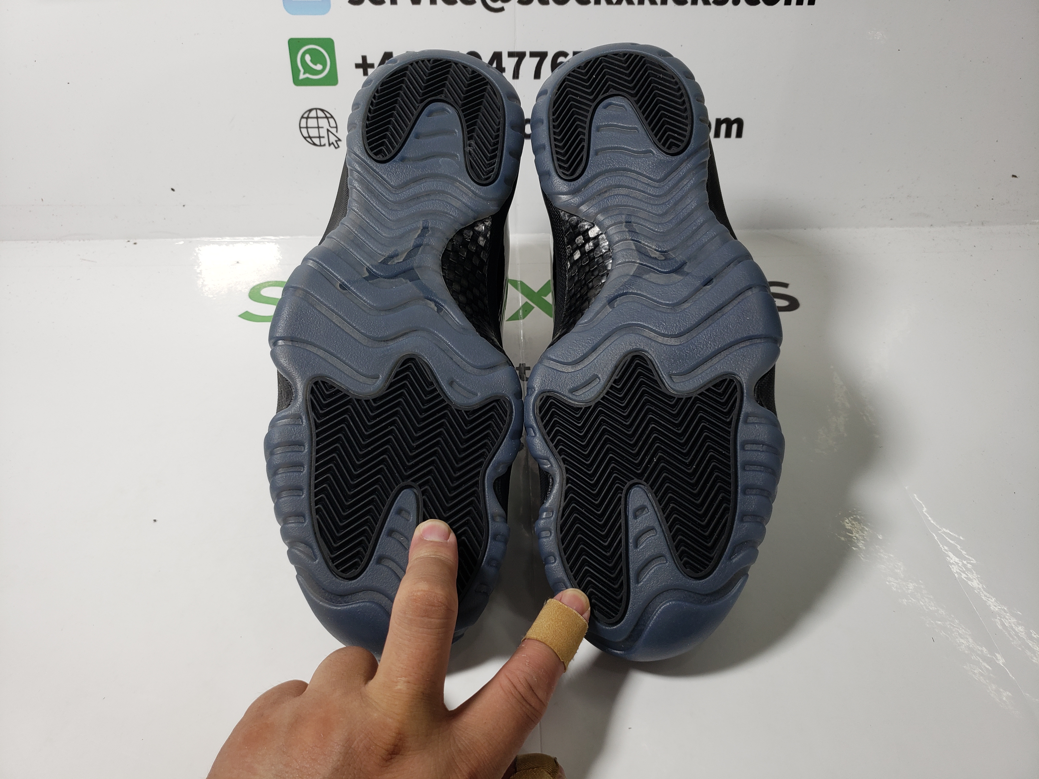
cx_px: 520
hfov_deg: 67.3
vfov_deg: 53.1
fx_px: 780
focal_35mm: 26
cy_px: 390
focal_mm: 4.3
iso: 50
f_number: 1.5
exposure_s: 1/354
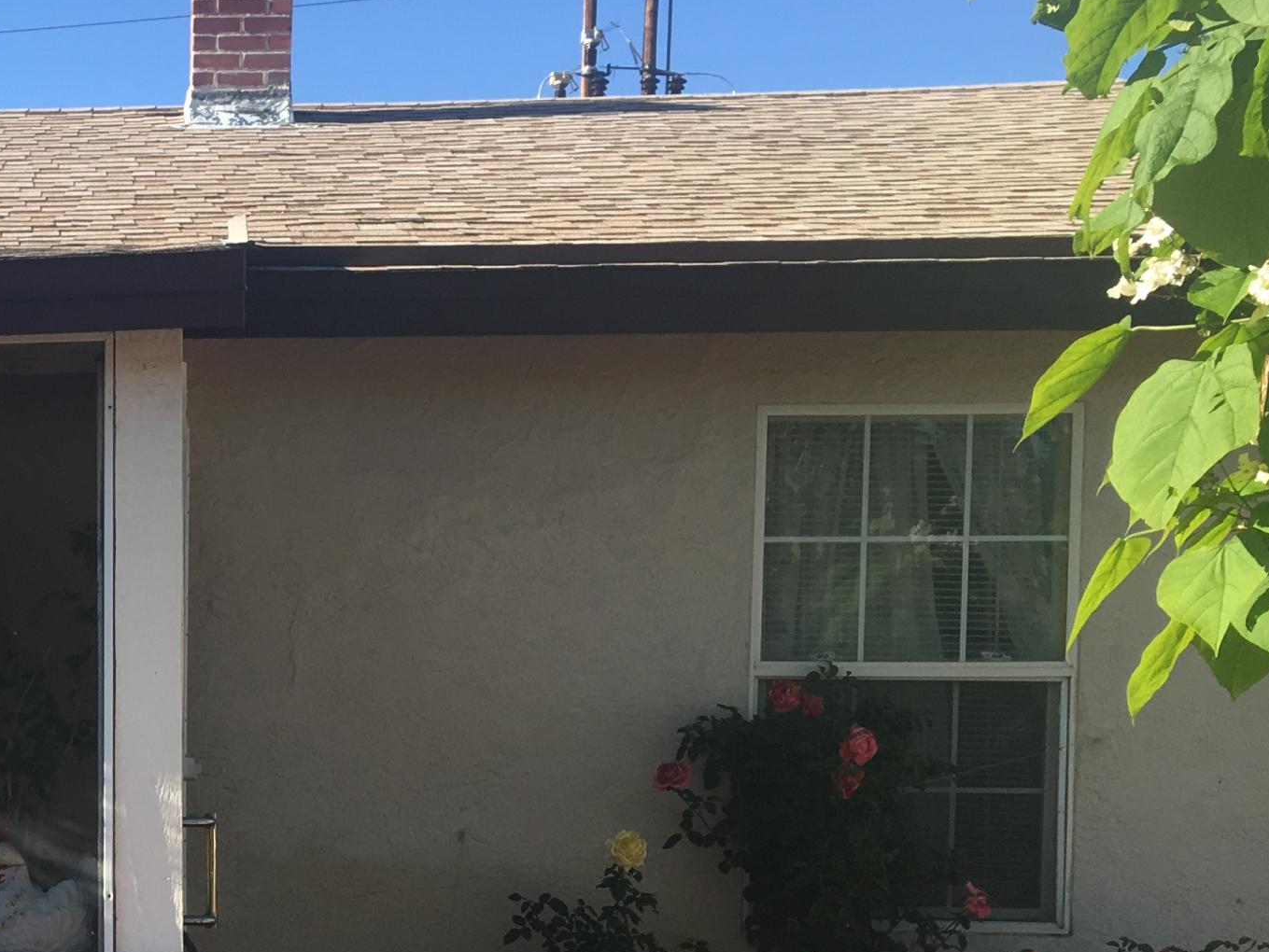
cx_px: -58
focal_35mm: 64
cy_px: 881
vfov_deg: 22.3
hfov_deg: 28.1
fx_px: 2347
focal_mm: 4.15
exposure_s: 1/646
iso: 25
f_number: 2.2
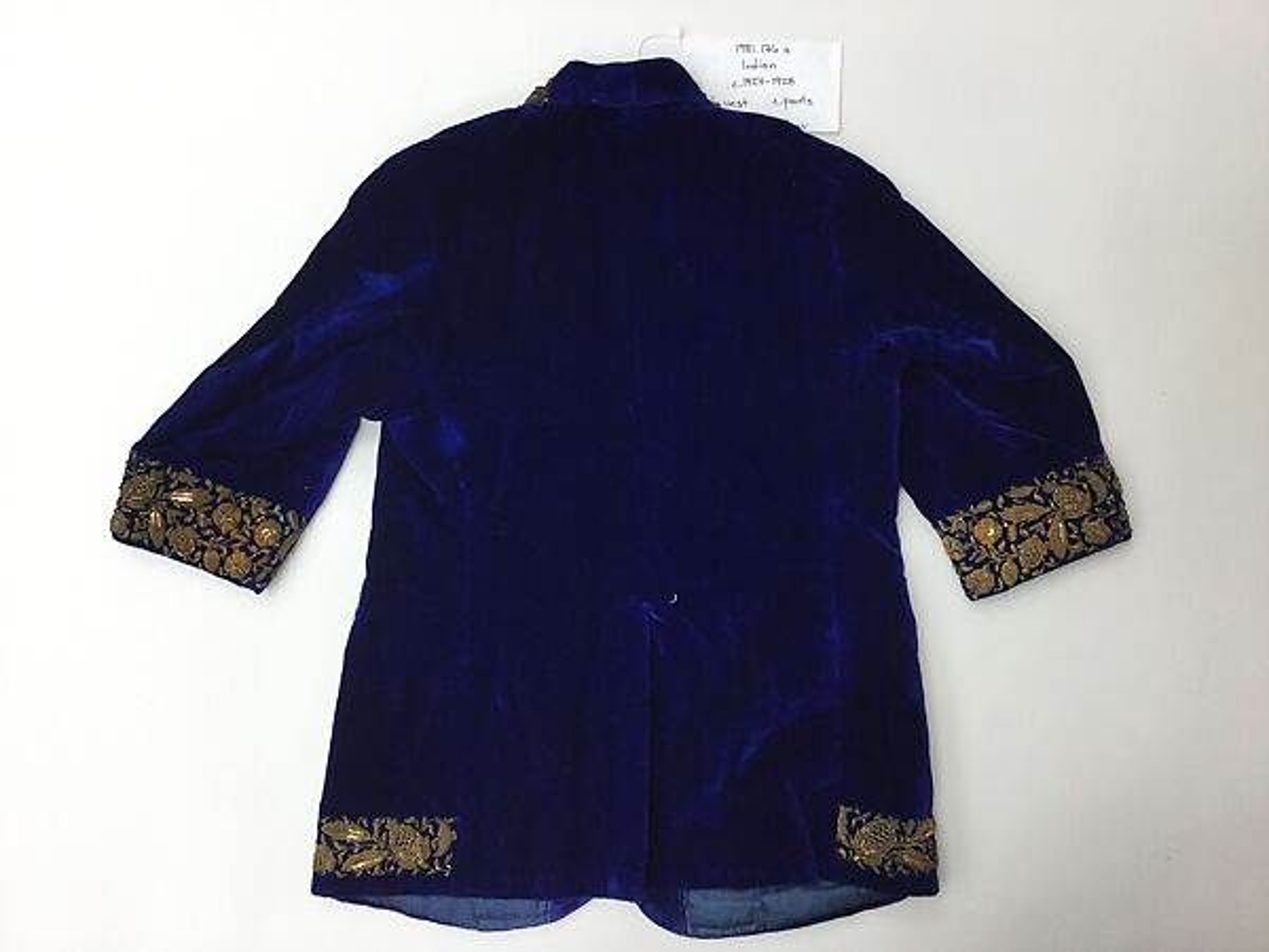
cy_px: 476
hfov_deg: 58.4
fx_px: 1136
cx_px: 634
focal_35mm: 31
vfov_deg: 45.4
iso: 32
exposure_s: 1/30
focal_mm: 3.3
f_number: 2.4
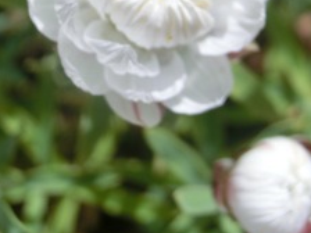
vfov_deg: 11.7
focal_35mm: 126
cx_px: 175
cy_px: 18
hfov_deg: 15.6
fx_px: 1132
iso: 100
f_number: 4.6
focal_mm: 11.1
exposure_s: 1/800
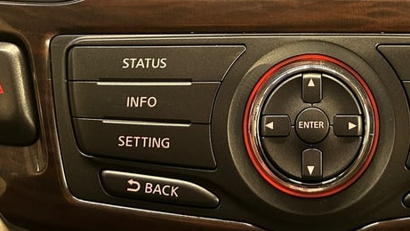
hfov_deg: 39.2
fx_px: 555
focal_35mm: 51
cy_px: -53
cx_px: 318
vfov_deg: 21.7
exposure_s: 1/55
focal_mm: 6.86
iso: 400
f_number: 1.78
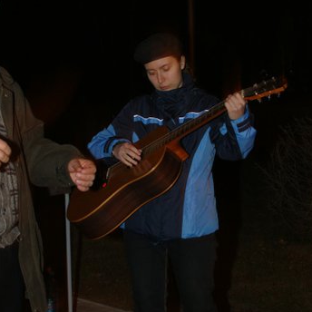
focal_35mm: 78
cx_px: 149
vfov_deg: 22.2
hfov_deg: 22.3
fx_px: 793
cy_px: 129
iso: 400
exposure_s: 1/2.5
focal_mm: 35
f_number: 5.6
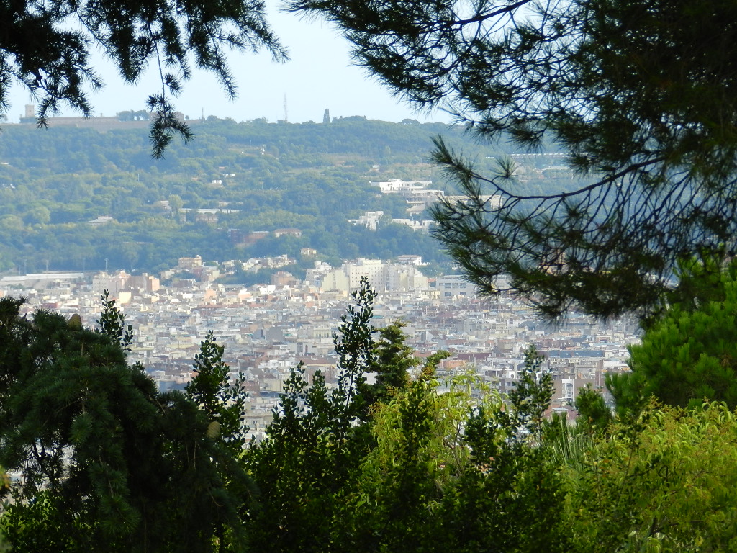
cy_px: 276
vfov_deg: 5.7
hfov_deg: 7.5
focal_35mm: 263
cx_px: 368
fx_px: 5599
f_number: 5.2
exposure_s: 1/320
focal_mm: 46.7
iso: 160
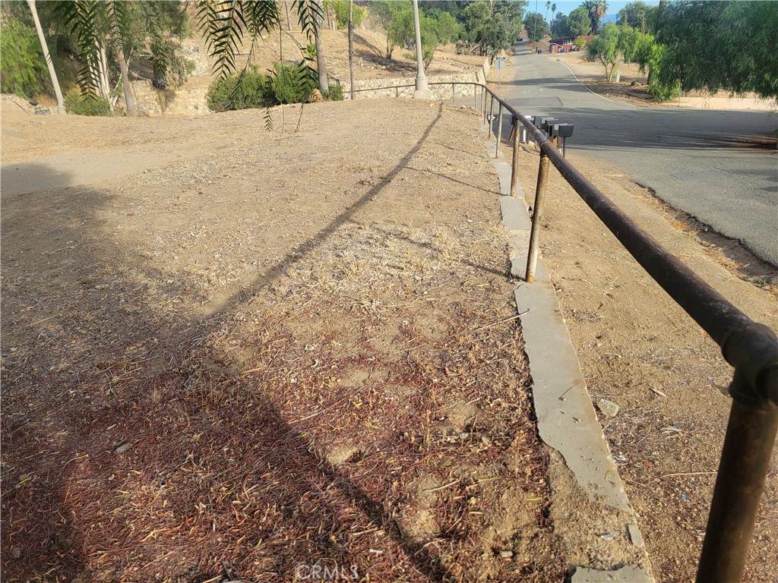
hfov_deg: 67.3
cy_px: 292
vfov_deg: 53.1
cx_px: 389
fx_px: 584
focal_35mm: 26
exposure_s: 1/1123
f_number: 1.8
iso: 40
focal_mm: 5.4
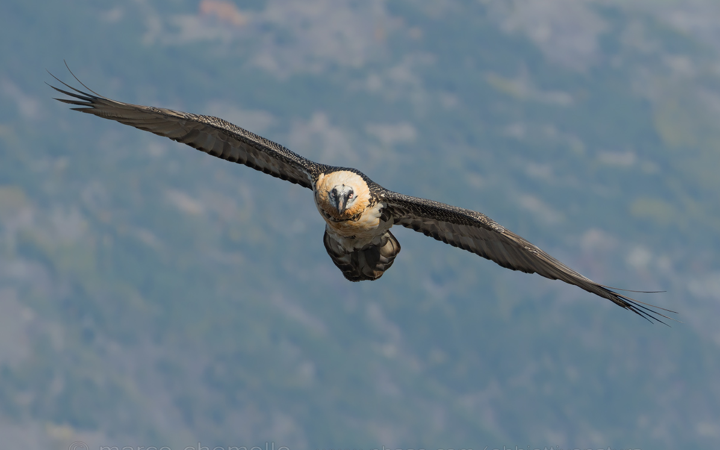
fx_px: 9633
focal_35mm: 491
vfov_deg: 2.7
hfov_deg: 4.3
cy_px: 234
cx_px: 360
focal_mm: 320
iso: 450
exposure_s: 1/2000
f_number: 8
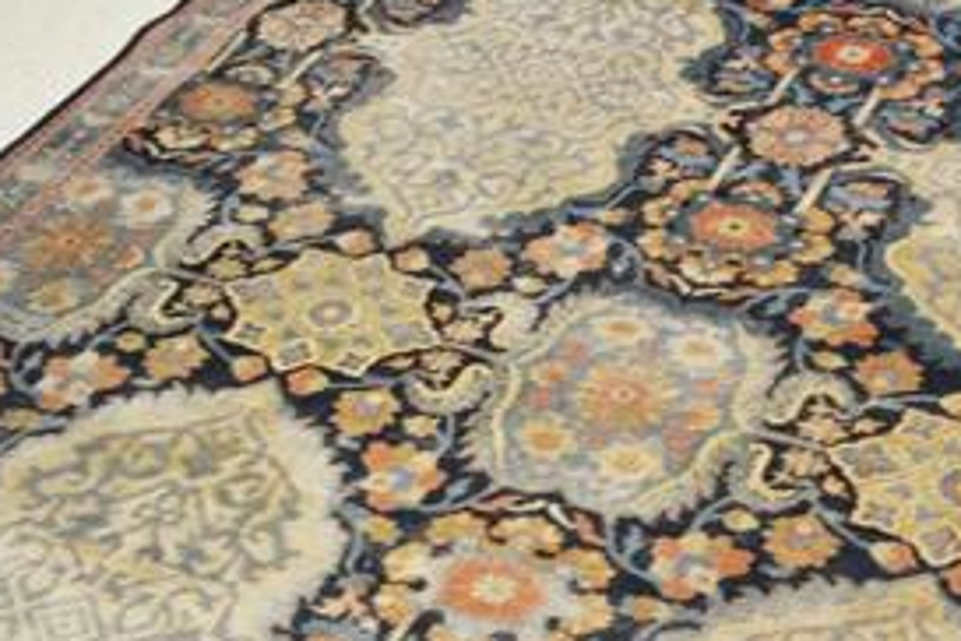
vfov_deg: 19.8
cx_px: 648
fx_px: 1762
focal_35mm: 66
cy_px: 690
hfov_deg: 30.3
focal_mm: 20
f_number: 3.8
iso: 800
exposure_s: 1/40
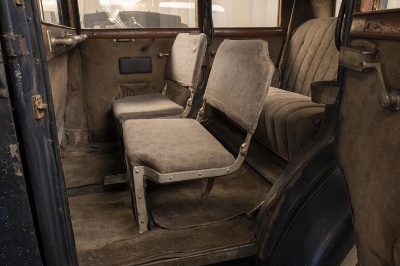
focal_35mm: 30
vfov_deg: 44.3
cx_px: 200
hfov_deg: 62.8
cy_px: 133
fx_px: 328
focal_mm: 29.5
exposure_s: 1.6
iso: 100
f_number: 10
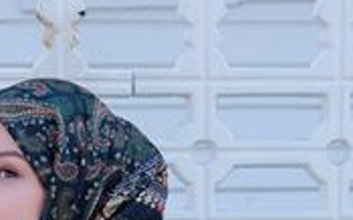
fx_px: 1711
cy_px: 459
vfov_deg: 7.1
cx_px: 4
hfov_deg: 11.7
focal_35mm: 178
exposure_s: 1/550
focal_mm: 70
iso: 320
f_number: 5.6
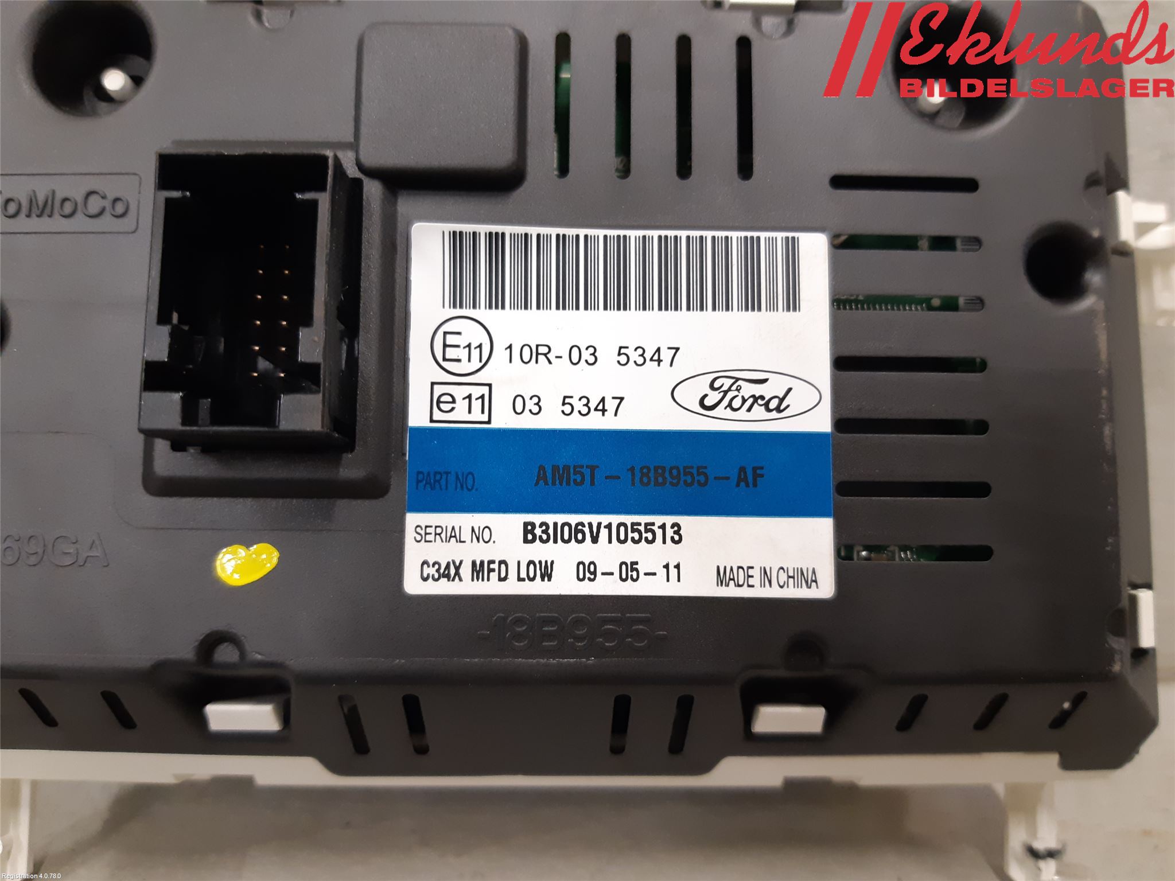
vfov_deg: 53.1
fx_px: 883
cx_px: 588
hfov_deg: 67.3
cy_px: 440
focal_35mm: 26
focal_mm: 3.93
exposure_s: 1/50
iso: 200
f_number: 1.7
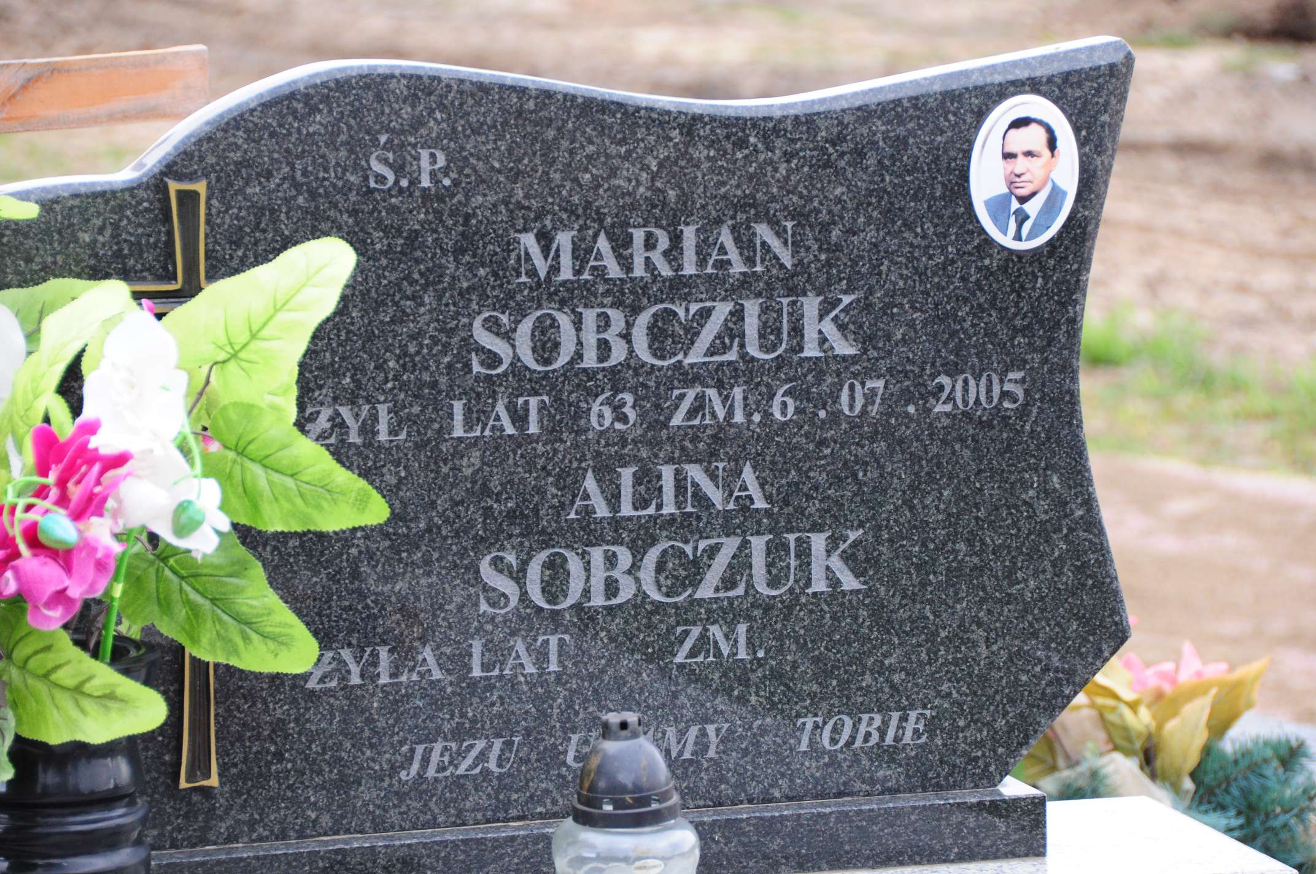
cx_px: 658
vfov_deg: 7.6
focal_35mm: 180
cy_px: 437
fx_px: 6572
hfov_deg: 11.4
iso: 640
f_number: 7.1
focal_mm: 120
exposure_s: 1/125
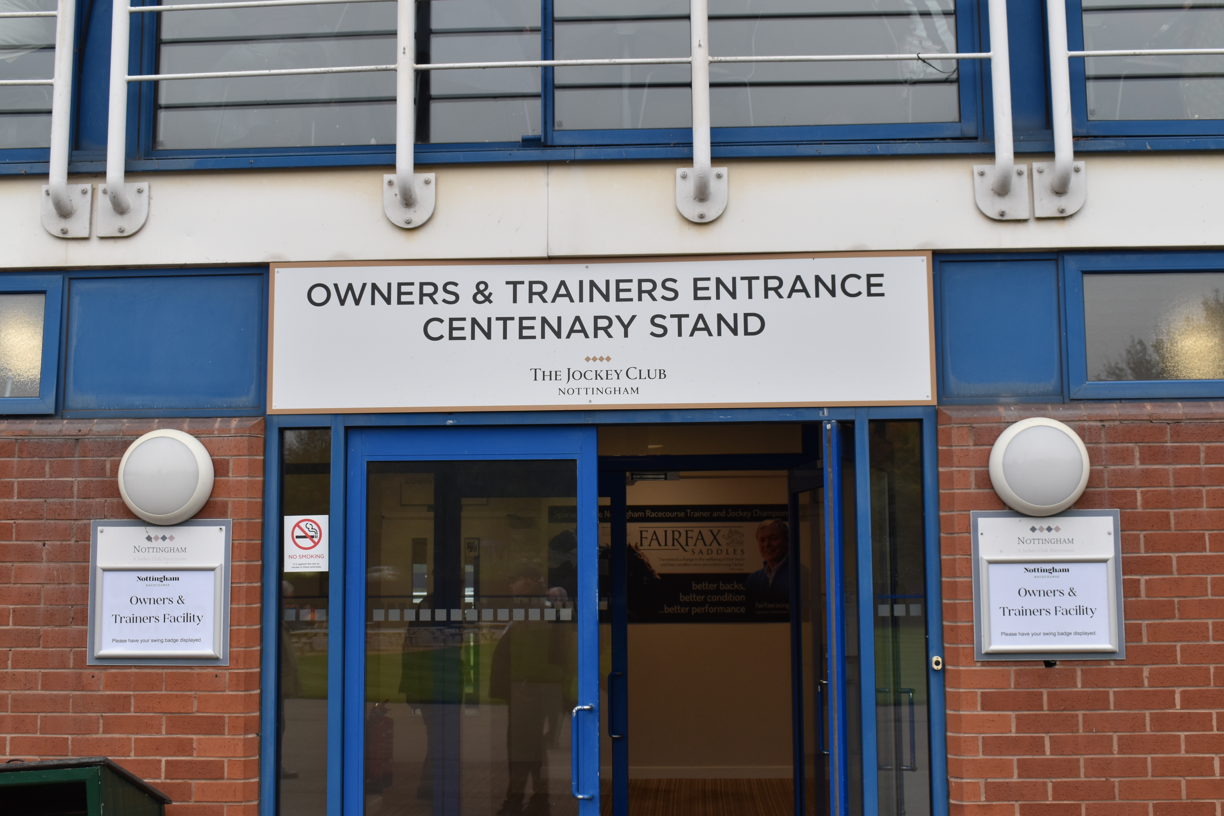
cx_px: 612
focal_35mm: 44
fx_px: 1479
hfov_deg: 45.0
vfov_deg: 30.8
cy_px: 408
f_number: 7.1
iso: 400
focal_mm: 29
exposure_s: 1/200
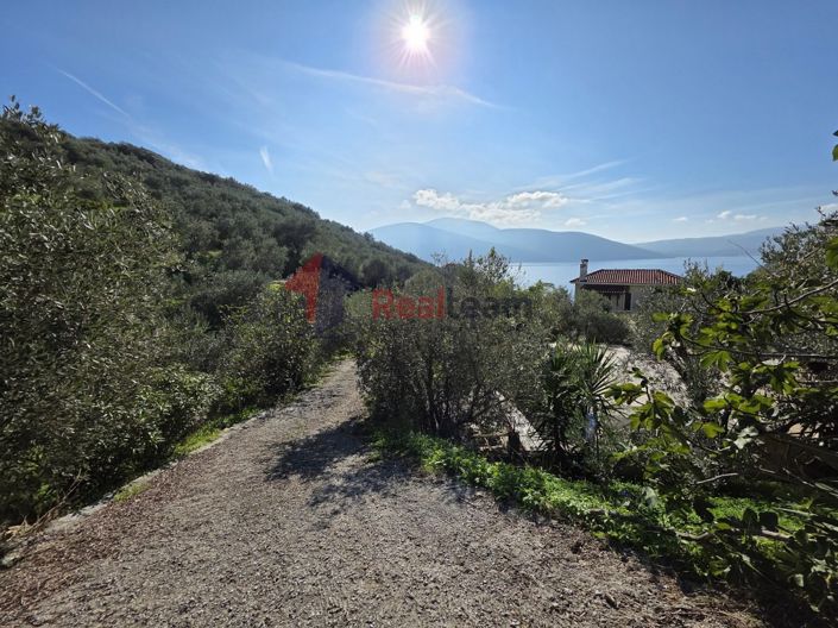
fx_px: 315
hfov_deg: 106.2
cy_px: 314
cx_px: 419
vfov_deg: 89.9
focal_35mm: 13
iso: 40
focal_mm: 2.2
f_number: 1.9
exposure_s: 1/4744
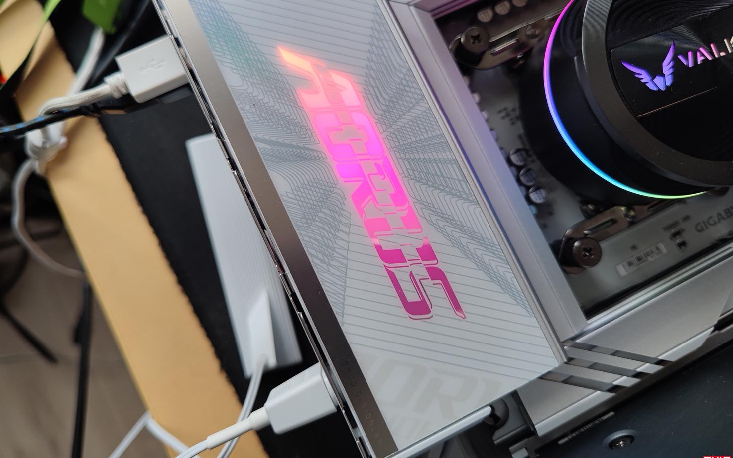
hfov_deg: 68.4
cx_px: 365
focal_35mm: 27
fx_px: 539
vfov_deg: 45.9
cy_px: 192
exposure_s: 1/55
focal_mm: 6.78
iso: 188
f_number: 1.85
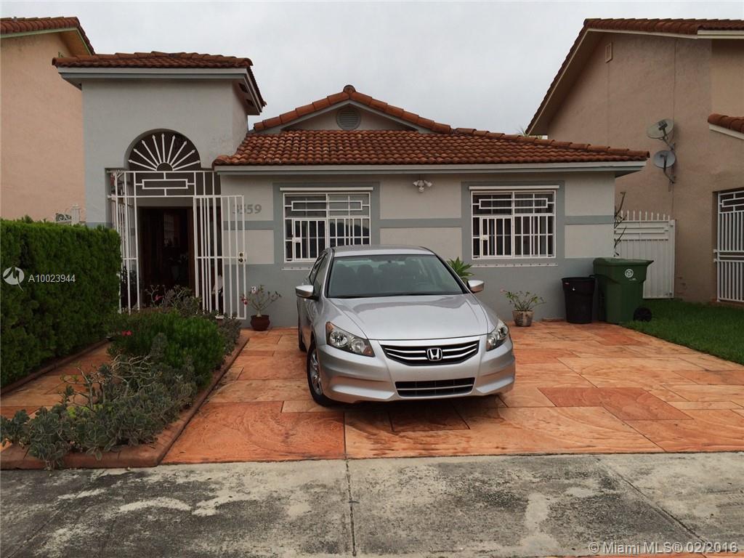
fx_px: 623
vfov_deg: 48.2
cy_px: 279
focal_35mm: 29
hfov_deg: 61.7
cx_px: 372
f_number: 2.2
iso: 32
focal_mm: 4.15
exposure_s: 1/500
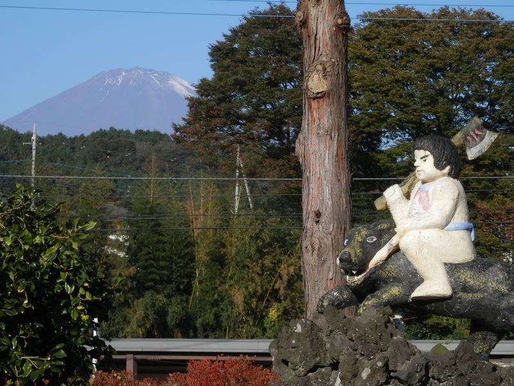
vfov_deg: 11.6
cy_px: 193
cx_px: 257
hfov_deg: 15.4
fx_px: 1901
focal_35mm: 128
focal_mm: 22.9
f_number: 5.3
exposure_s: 1/500
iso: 80
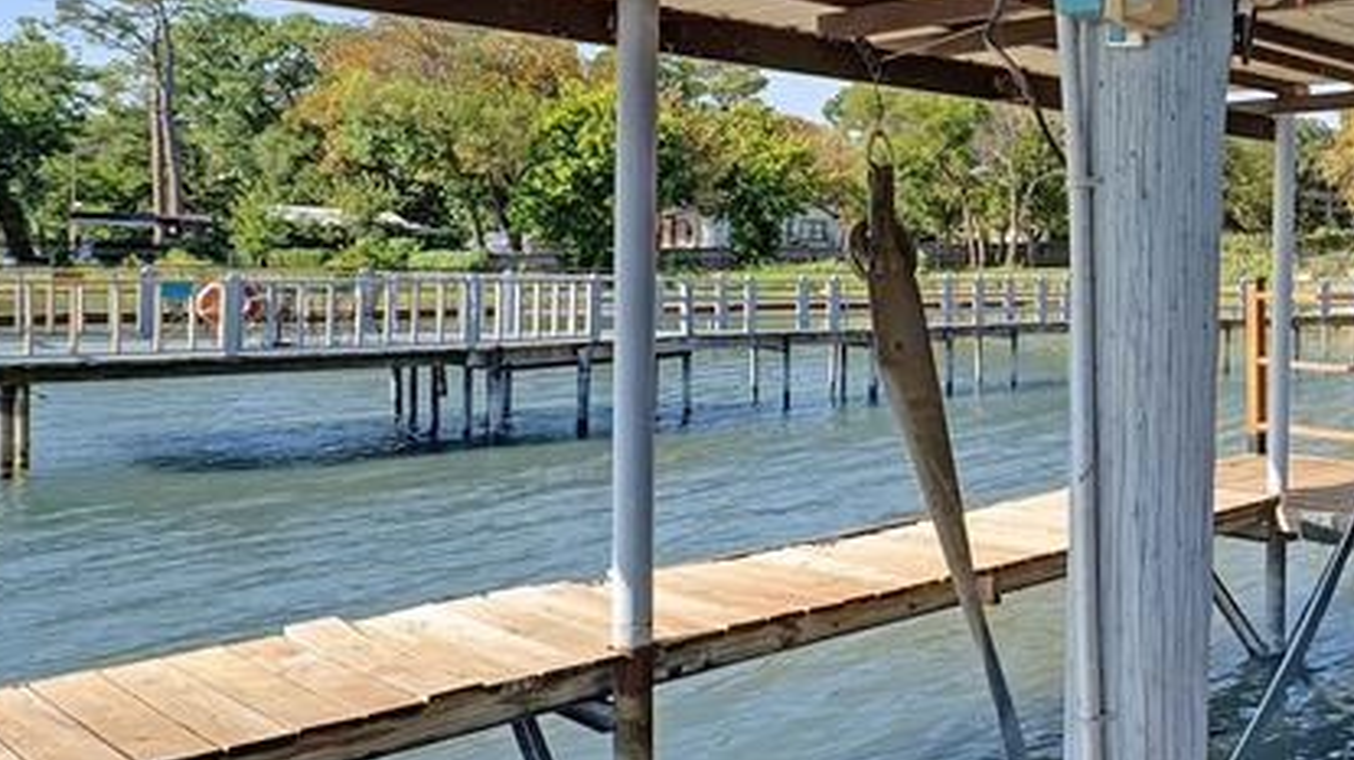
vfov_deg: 37.6
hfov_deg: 45.4
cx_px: 1517
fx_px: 1112
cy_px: 320
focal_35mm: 31
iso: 100
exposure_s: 1/80
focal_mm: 12
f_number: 11
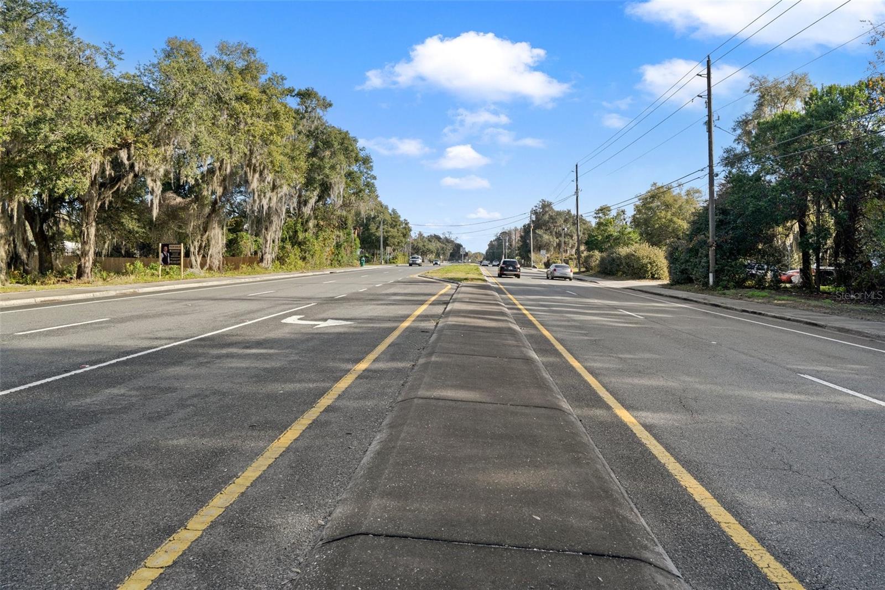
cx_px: 442
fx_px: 565
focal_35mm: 23
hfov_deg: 76.1
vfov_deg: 55.1
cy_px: 295
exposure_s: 1/100
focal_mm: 23
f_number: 9
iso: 320
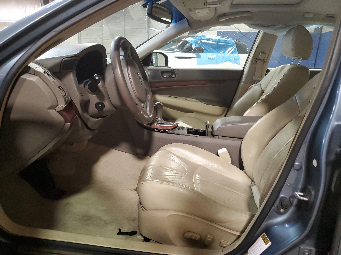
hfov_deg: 67.3
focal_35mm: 26
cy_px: 128
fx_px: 256
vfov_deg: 53.1
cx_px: 170
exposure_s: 1/40
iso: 316
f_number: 1.5
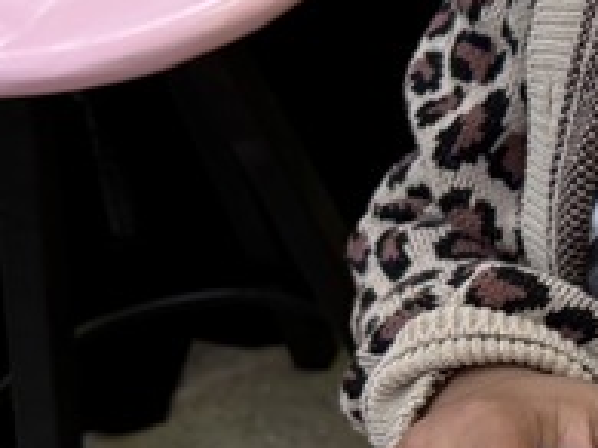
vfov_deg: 11.7
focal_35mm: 126
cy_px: 92
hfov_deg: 14.4
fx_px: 2175
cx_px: 957
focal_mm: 6.76
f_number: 1.78
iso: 200
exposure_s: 1/120
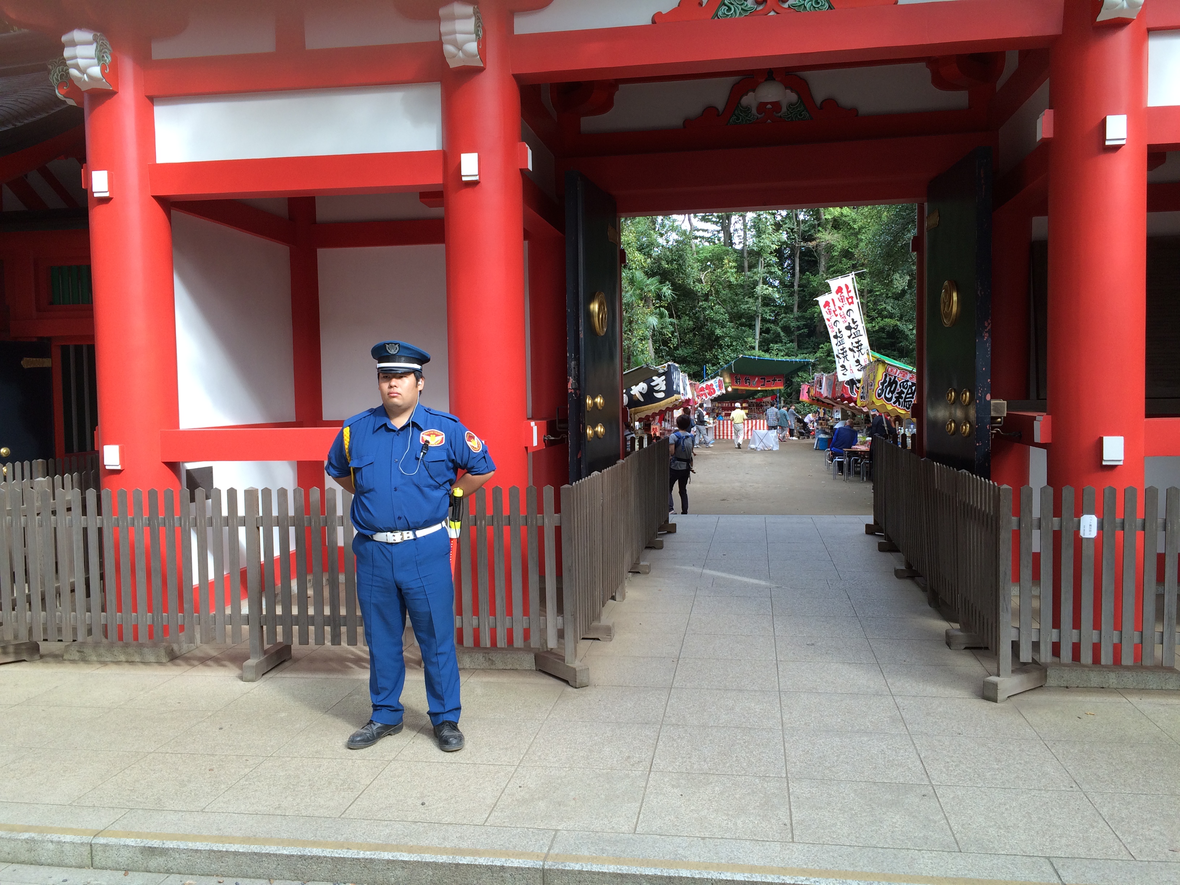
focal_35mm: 29
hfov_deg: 61.7
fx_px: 989
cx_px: 590
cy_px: 442
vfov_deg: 48.2
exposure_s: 1/120
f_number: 2.2
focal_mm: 4.15
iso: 32
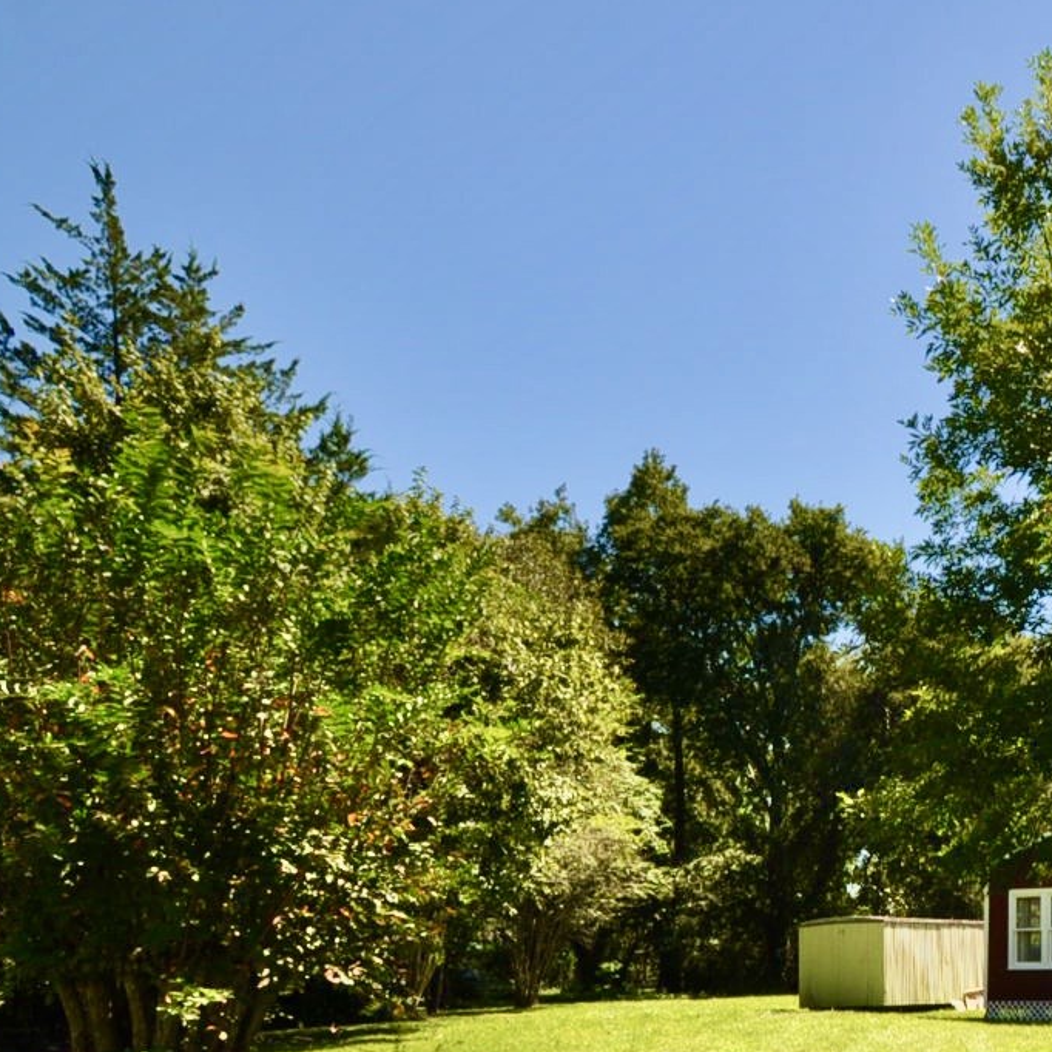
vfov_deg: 39.7
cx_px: 1237
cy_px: 882
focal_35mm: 40
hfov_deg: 34.3
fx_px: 1375
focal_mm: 10
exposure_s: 1/200
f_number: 11
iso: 200
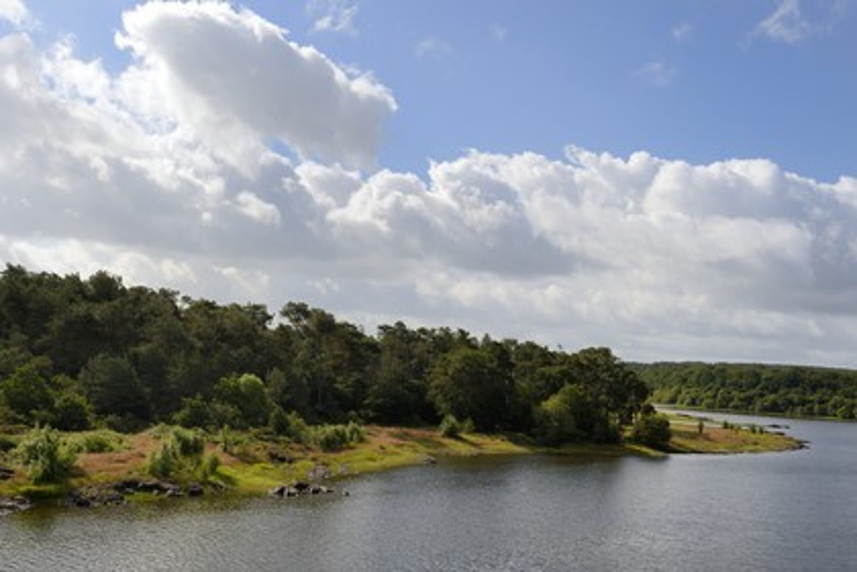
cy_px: 286
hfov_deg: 50.7
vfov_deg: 35.1
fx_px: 905
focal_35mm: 38
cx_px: 428
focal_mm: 38
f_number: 14
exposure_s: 1/200
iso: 200
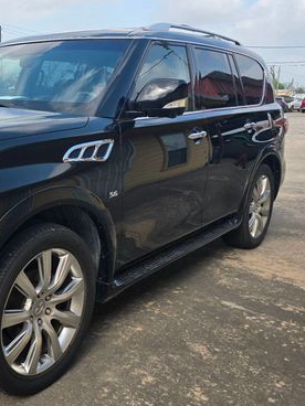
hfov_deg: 33.6
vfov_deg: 46.7
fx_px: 470
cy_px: 180
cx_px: 19
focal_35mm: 40
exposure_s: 1/467
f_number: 1.7
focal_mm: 6.3
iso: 12
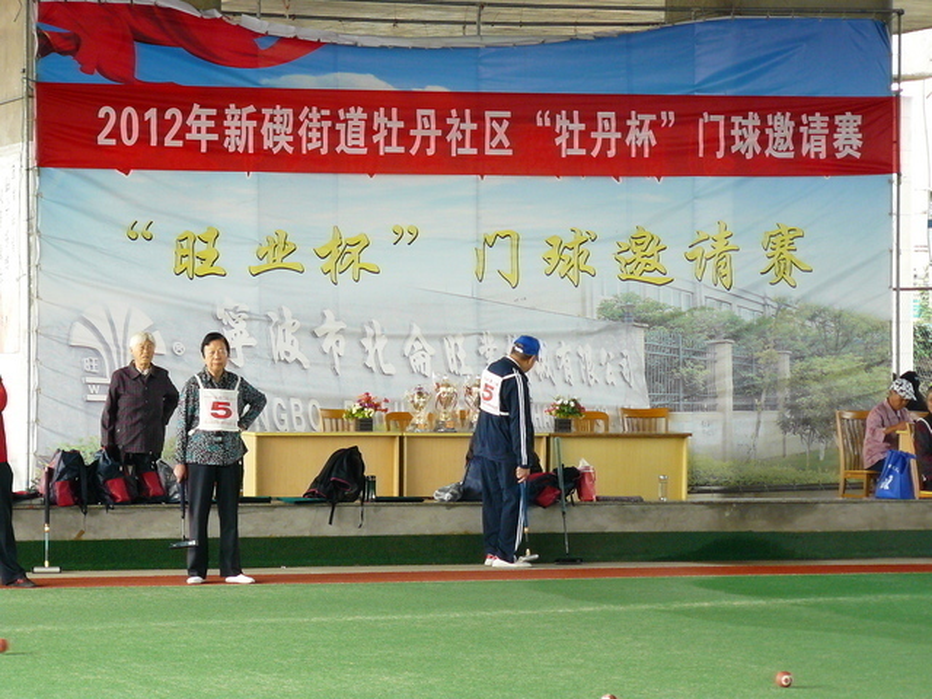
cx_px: 466
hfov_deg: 13.7
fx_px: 3877
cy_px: 350
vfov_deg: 10.3
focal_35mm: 144
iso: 200
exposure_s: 1/125
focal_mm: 24.1
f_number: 3.3
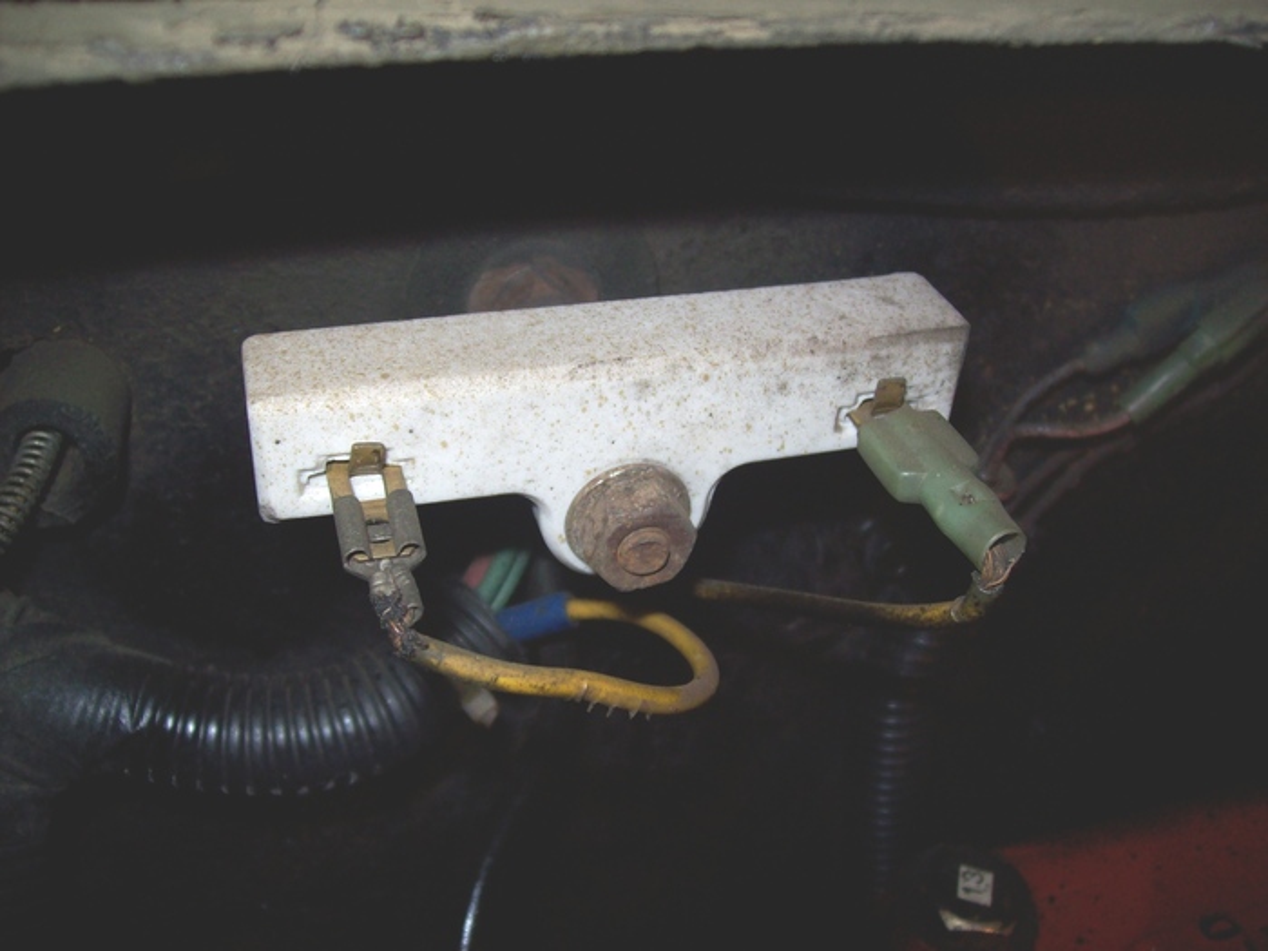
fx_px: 1319
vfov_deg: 39.7
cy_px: 476
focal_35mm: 36
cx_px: 634
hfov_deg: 51.4
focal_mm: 6
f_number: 2.7
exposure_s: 1/64
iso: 80
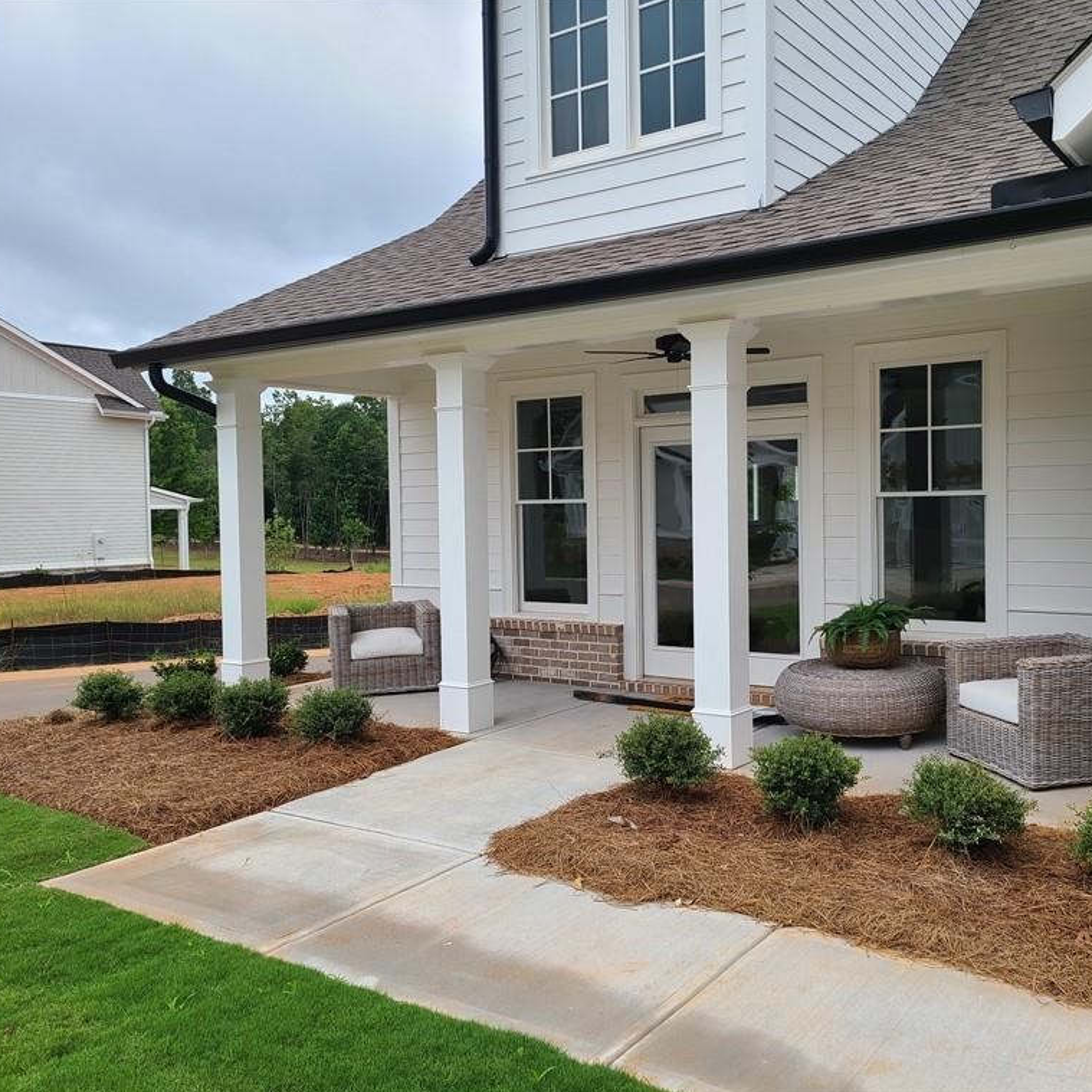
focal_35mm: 31
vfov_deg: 52.5
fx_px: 1106
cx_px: 626
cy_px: 547
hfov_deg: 52.3
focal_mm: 5.4
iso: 40
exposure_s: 1/361
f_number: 1.8
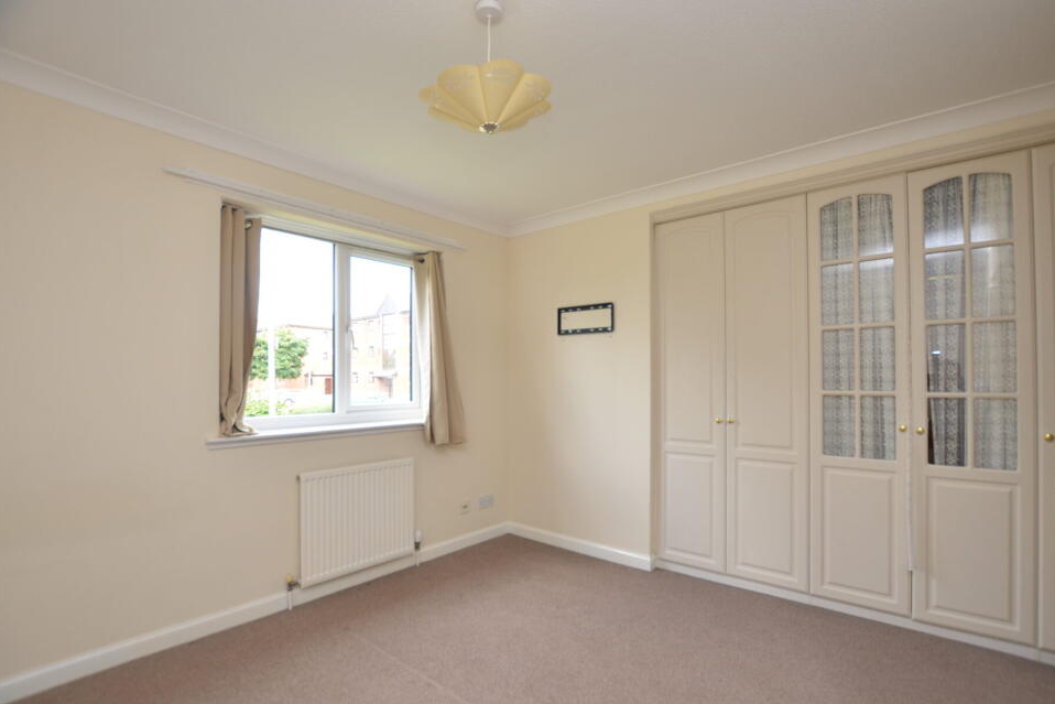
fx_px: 469
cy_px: 365
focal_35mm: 16
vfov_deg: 73.7
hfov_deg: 96.6
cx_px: 559
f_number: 4
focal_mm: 10
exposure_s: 1/60
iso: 200
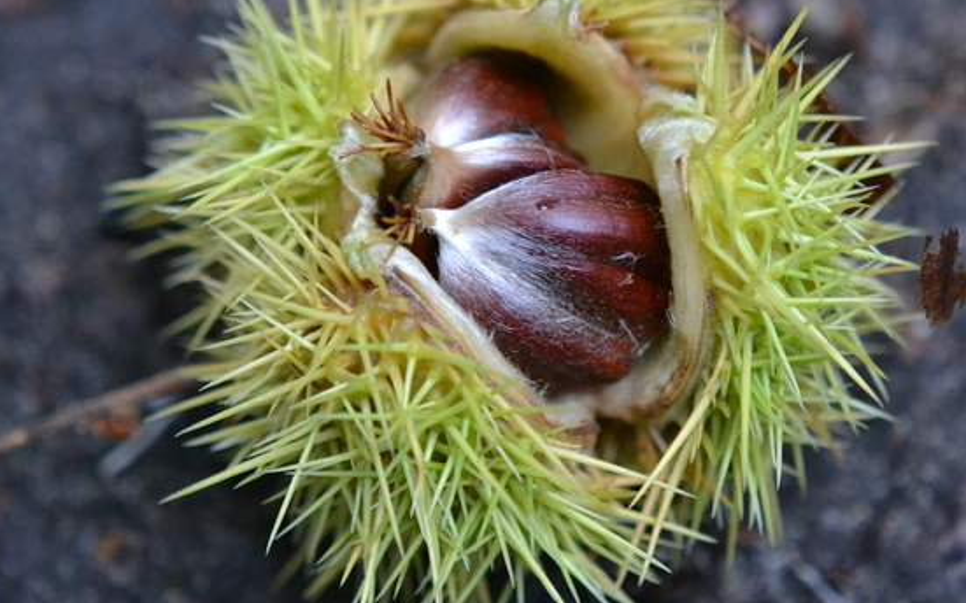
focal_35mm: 189
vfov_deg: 6.9
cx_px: 519
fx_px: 4967
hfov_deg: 11.1
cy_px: 271
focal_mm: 85
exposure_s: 1/200
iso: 3200
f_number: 4.5
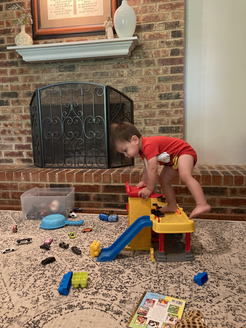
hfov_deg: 49.7
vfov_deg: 63.4
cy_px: 164
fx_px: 265
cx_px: 123
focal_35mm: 28
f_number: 1.8
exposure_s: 1/30
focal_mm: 3.99
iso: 400
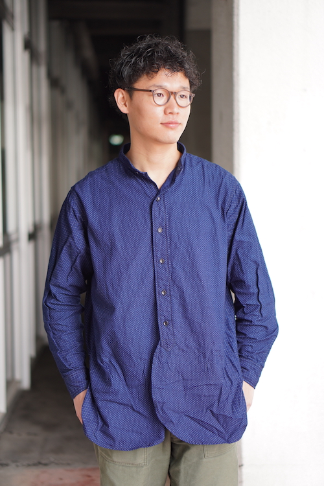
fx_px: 1012
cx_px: 162
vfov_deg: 27.0
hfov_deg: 18.2
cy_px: 243
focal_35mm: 75
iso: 100
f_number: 1.8
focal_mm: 50
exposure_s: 1/160
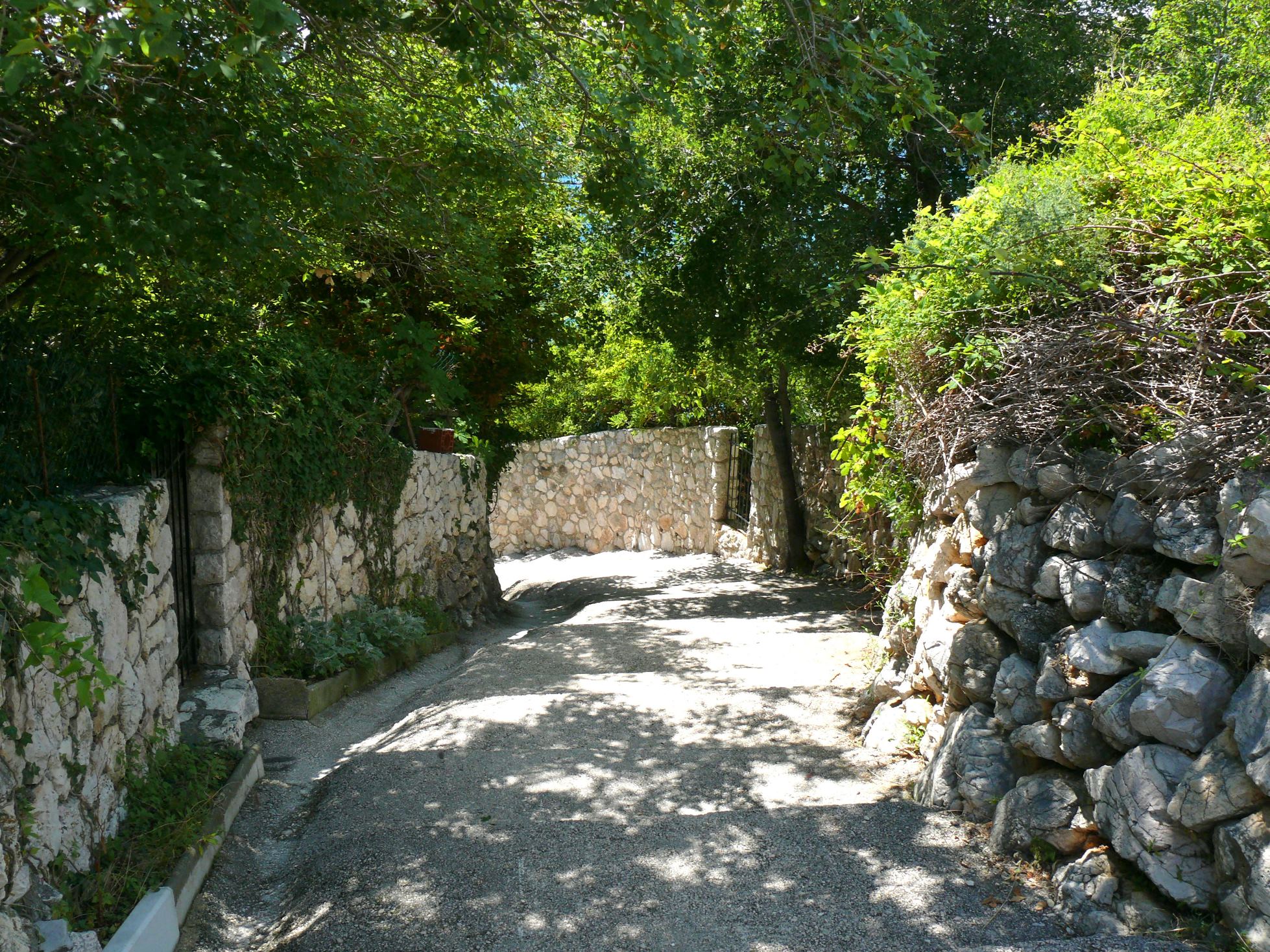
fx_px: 1394
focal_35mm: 38
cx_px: 635
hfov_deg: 49.0
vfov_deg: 37.7
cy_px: 476
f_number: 4
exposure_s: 1/100
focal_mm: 8.1
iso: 100
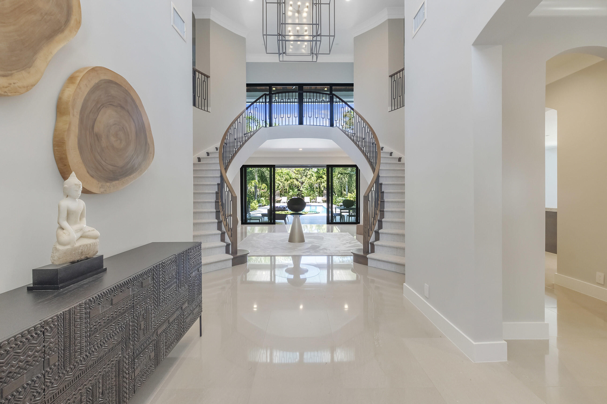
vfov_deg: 77.3
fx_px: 253
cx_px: 304
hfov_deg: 100.4
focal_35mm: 15
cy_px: 202
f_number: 8
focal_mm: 10
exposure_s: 1/10
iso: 640
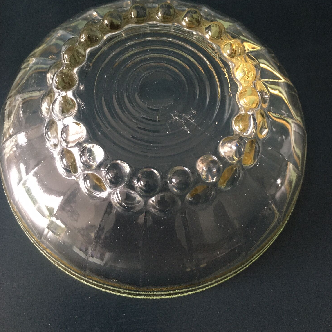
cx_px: 165
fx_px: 380
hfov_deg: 47.2
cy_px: 120
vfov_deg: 46.7
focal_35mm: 35
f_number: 2.2
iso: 200
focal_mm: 4.15
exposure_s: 1/17
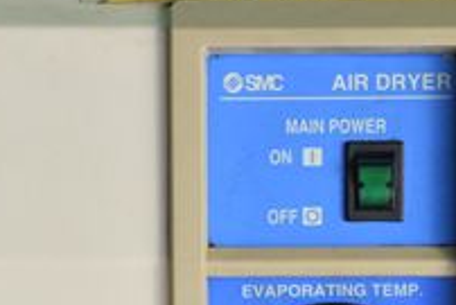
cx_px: 282
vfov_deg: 3.8
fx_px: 4601
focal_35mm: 363
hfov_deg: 5.7
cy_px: 341
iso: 1250
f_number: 6.3
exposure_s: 1/2000
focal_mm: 98
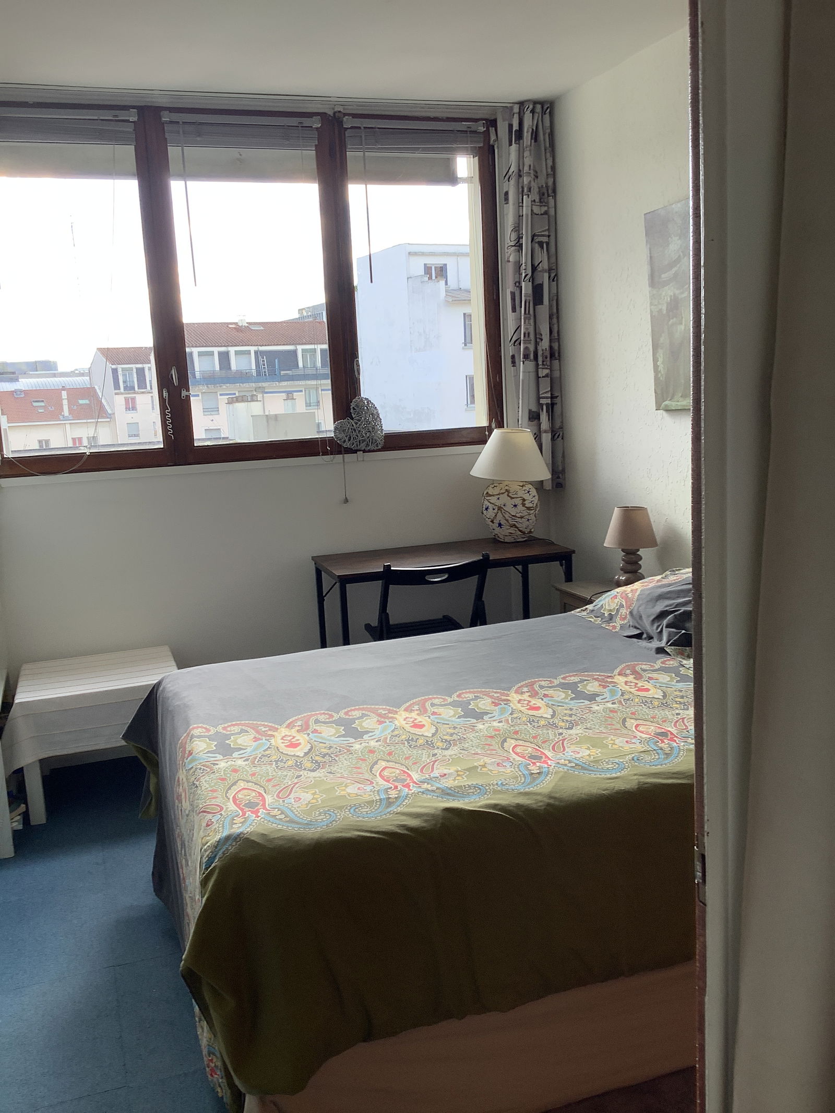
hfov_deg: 45.4
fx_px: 997
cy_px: 556
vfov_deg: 58.3
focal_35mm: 31
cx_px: 418
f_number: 2.4
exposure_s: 1/120
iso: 40
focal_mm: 3.3
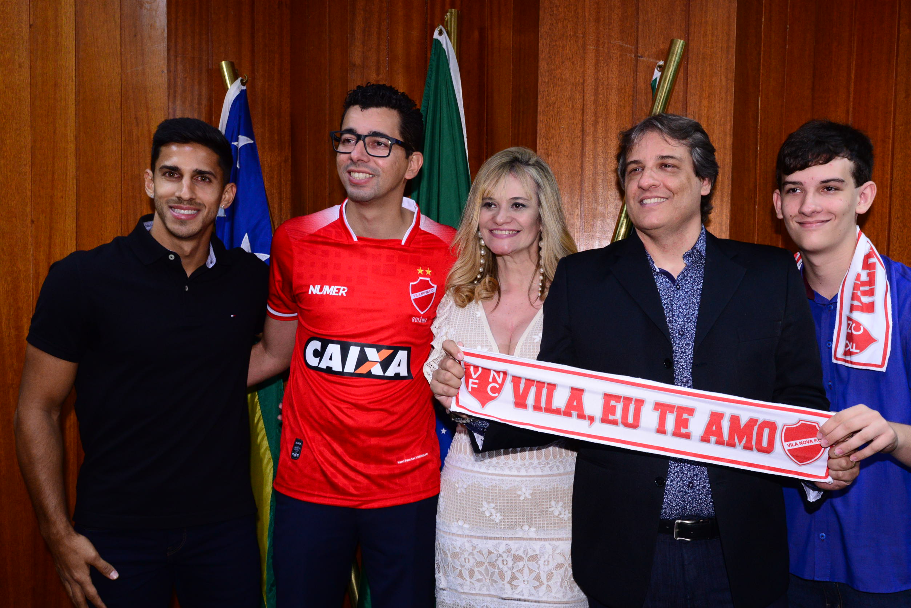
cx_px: 529
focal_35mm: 36
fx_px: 911
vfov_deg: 36.8
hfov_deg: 52.9
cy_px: 342
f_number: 7.1
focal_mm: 30
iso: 2500
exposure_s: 1/60
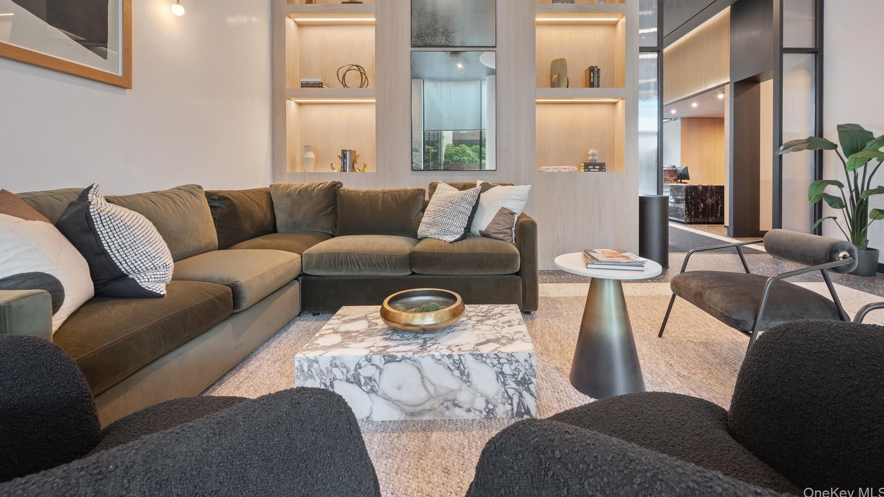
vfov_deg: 66.5
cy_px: 203
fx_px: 375
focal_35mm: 16
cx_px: 443
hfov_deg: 99.4
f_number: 9
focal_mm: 15
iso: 160
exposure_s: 2
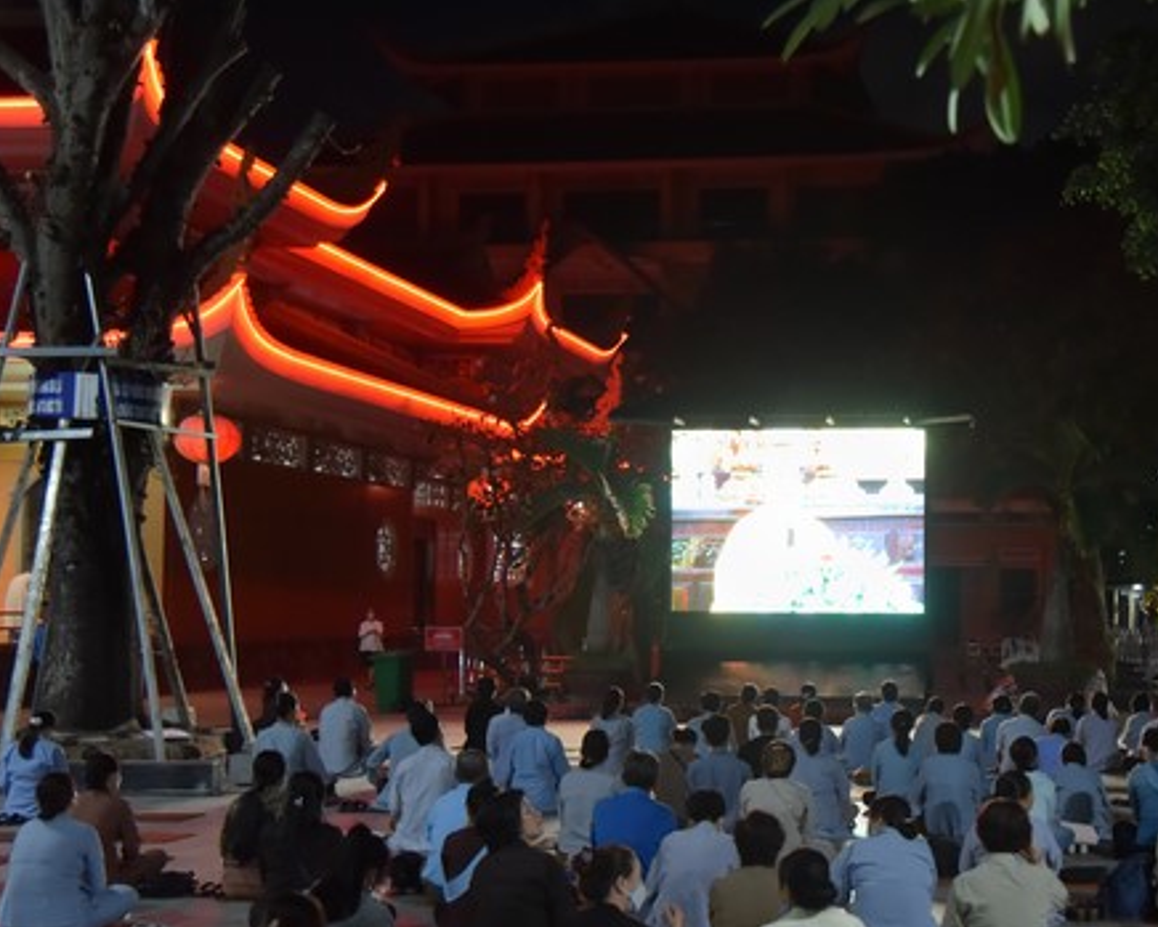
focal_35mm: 56
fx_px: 1920
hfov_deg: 33.3
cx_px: 770
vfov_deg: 27.1
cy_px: 531
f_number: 4
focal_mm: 40
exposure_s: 1/125
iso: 2500
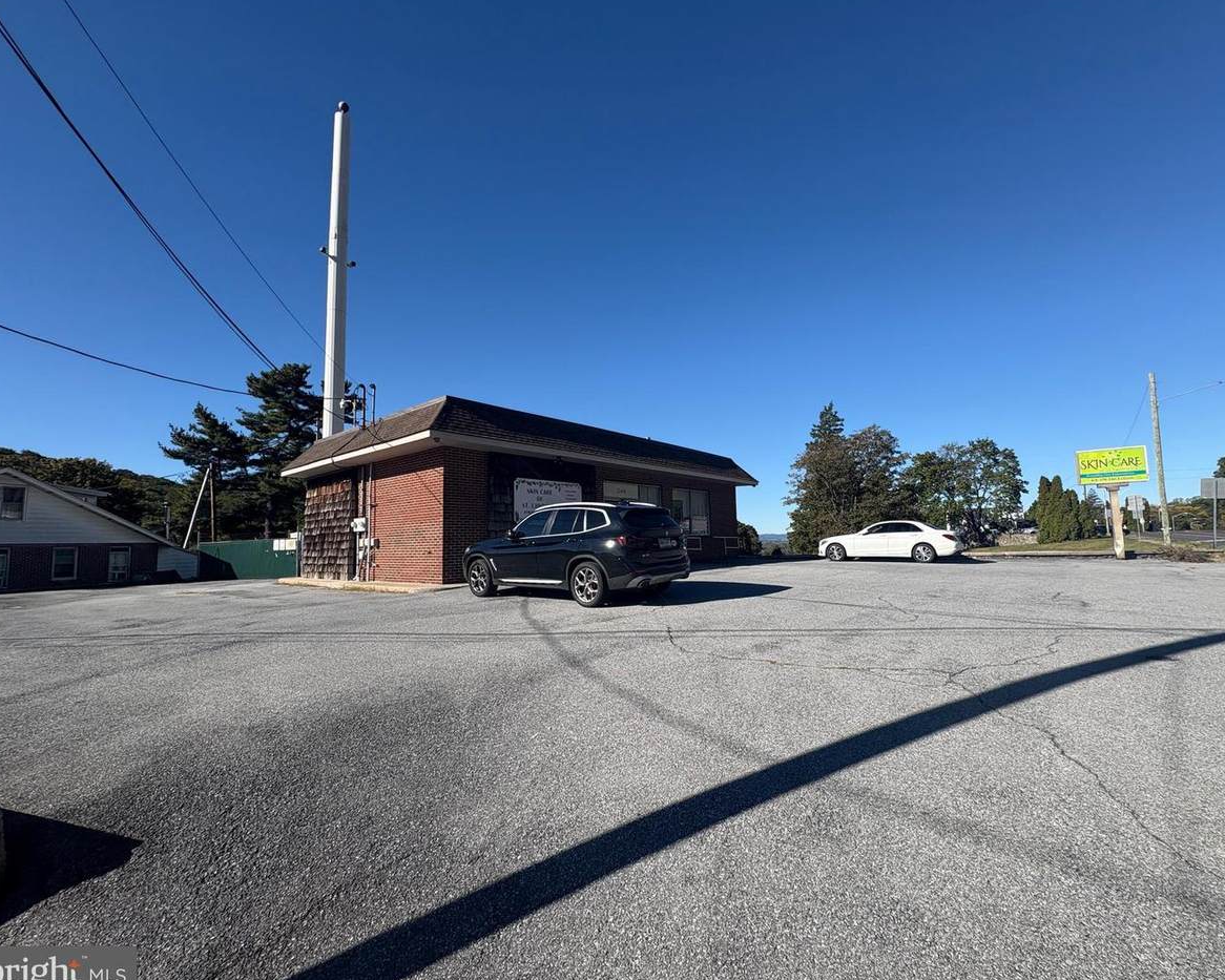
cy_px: 496
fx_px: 544
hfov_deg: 96.7
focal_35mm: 15
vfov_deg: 84.0
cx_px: 645
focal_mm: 2.22
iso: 50
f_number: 2.2
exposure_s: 1/1637
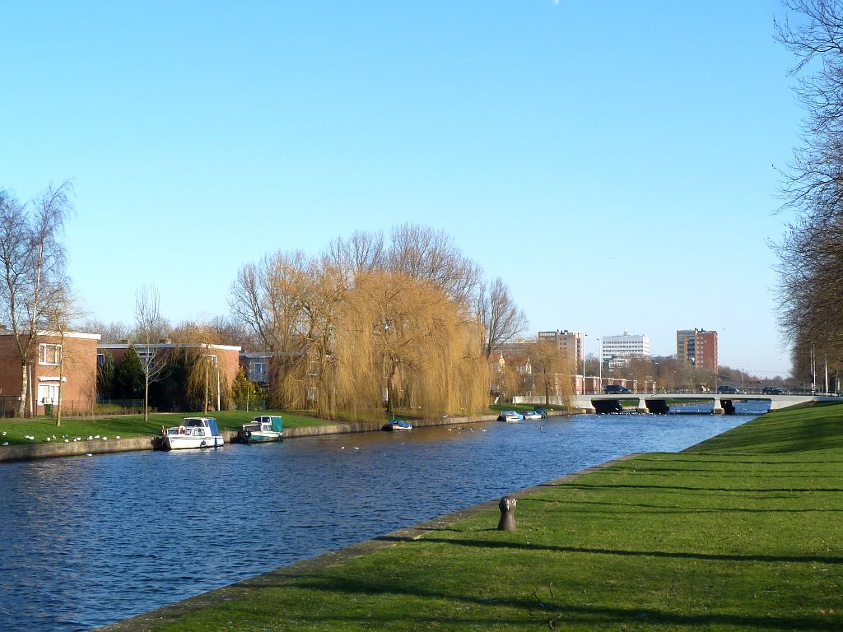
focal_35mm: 52
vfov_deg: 28.0
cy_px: 316
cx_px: 422
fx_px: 1266
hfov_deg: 36.8
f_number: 3.8
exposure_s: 1/320
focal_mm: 8.5
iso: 80
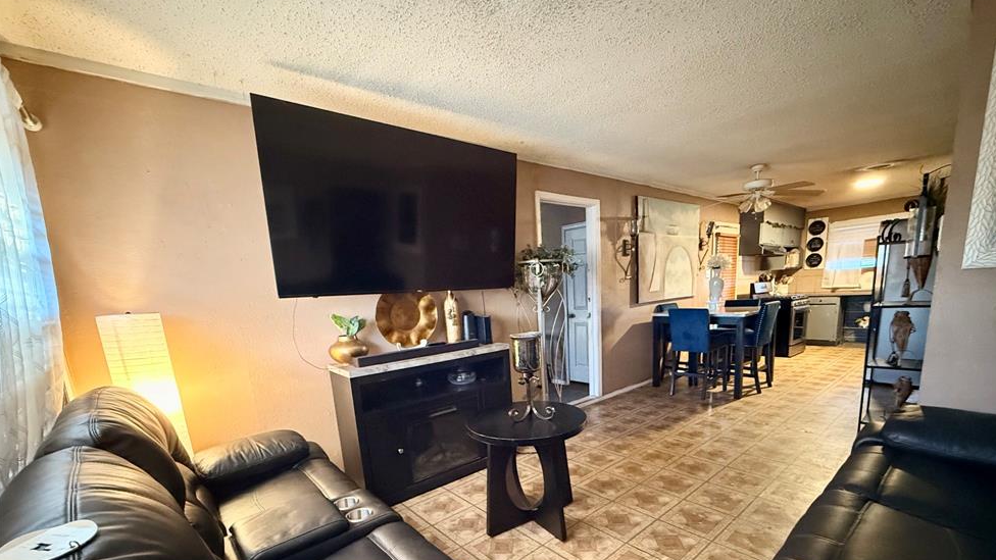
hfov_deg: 99.3
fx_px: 423
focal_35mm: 16
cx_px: 518
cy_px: 375
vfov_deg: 65.2
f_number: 2.2
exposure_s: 1/30
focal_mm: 2.22
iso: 1250
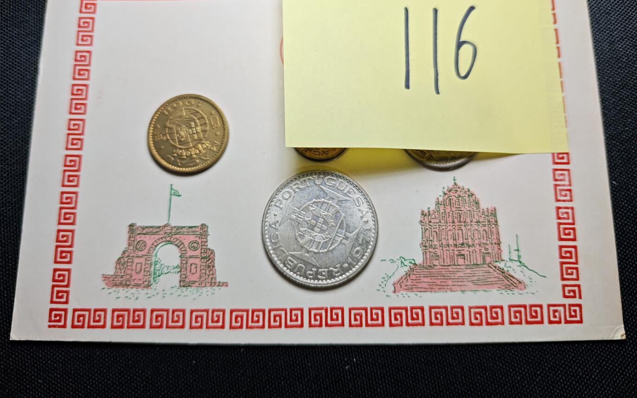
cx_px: 314
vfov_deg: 47.2
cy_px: 154
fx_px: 451
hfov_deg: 70.4
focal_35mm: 26
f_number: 1.6
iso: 50
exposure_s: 1/119
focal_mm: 5.84
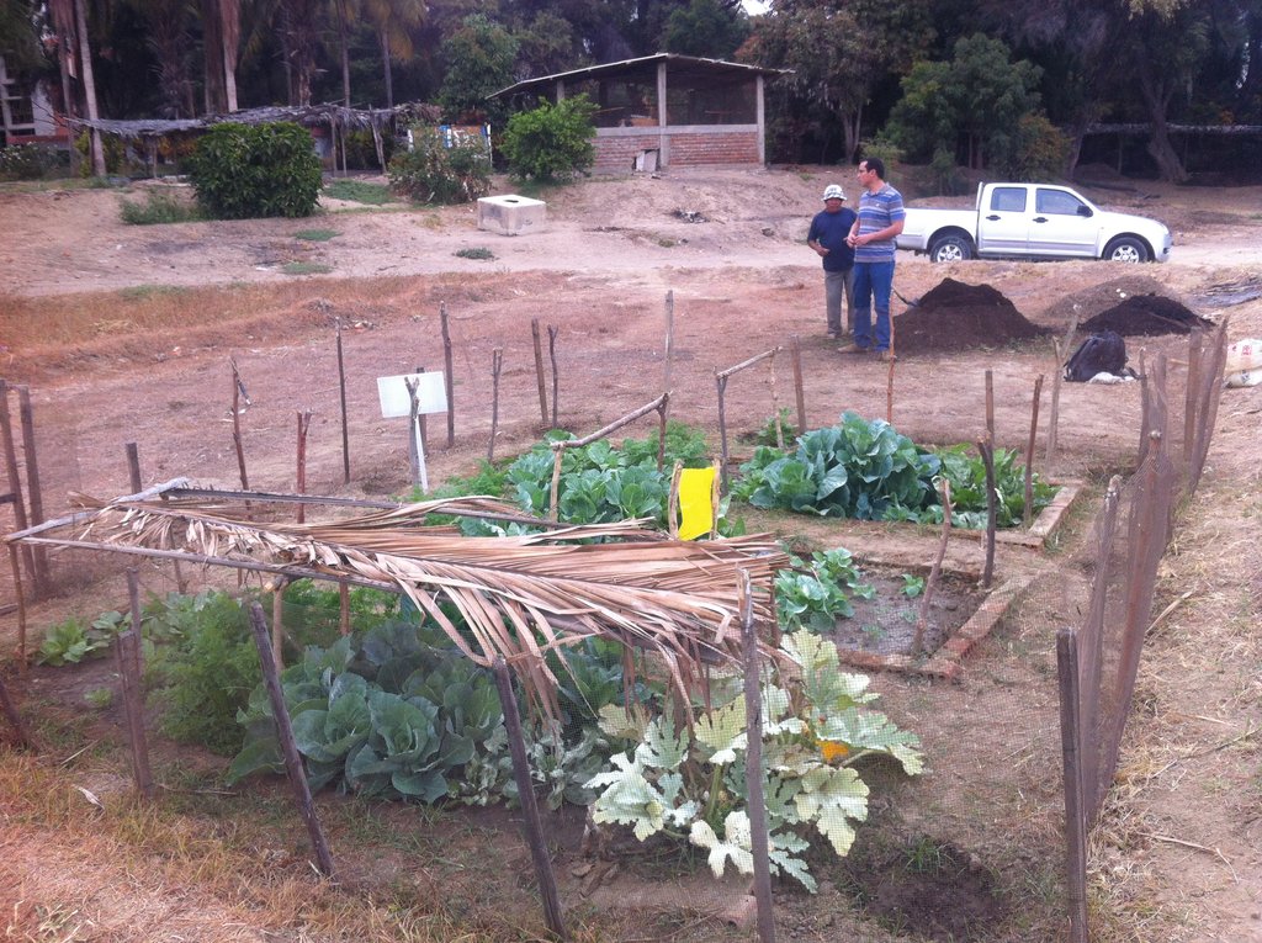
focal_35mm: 35
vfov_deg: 40.6
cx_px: 631
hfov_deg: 52.7
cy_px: 472
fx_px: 1274
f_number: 2.8
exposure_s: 1/238
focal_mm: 3.85
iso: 80
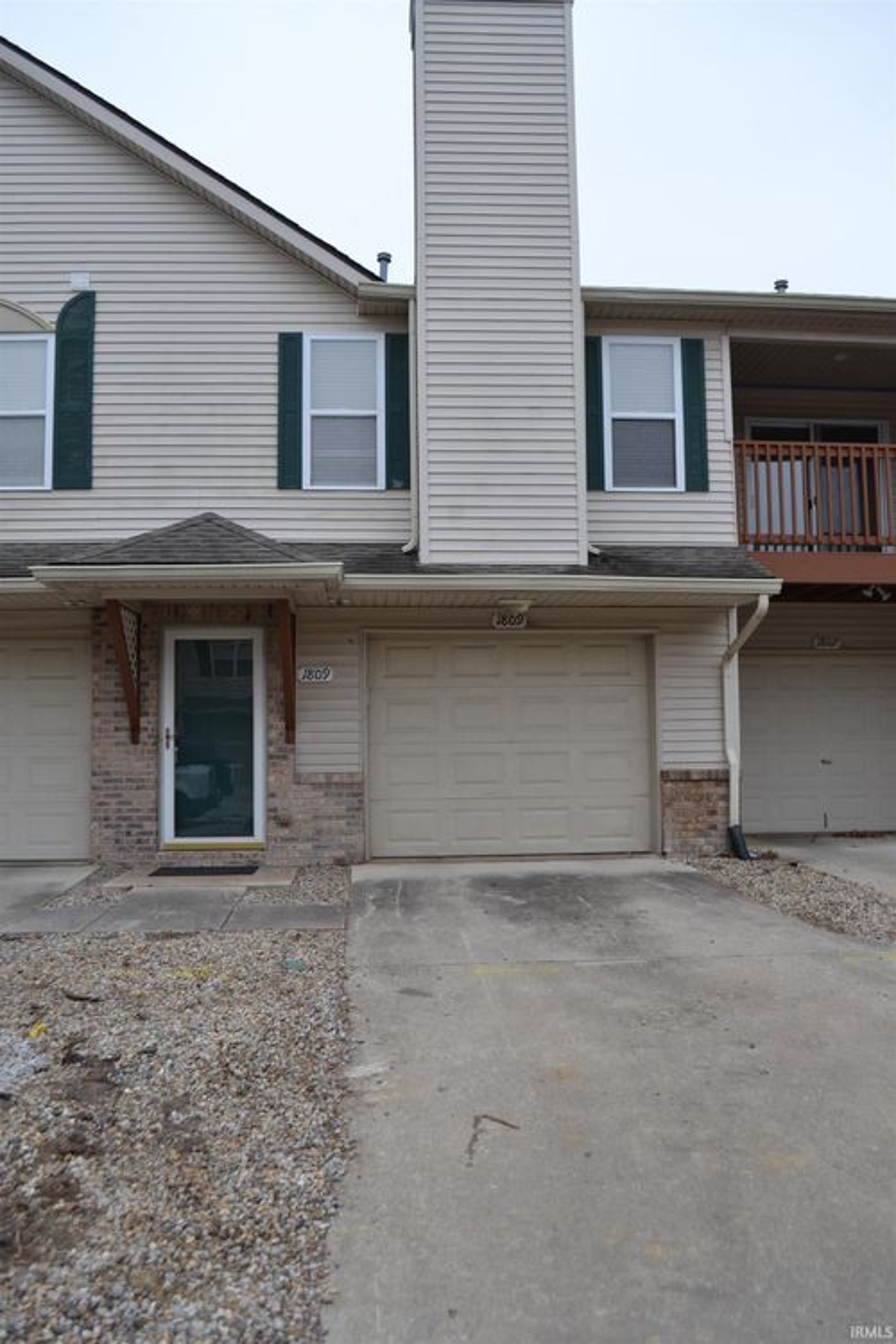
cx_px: 448
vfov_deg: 67.4
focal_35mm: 27
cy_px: 672
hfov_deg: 47.9
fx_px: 1008
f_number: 5.6
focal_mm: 18
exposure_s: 1/160
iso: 100
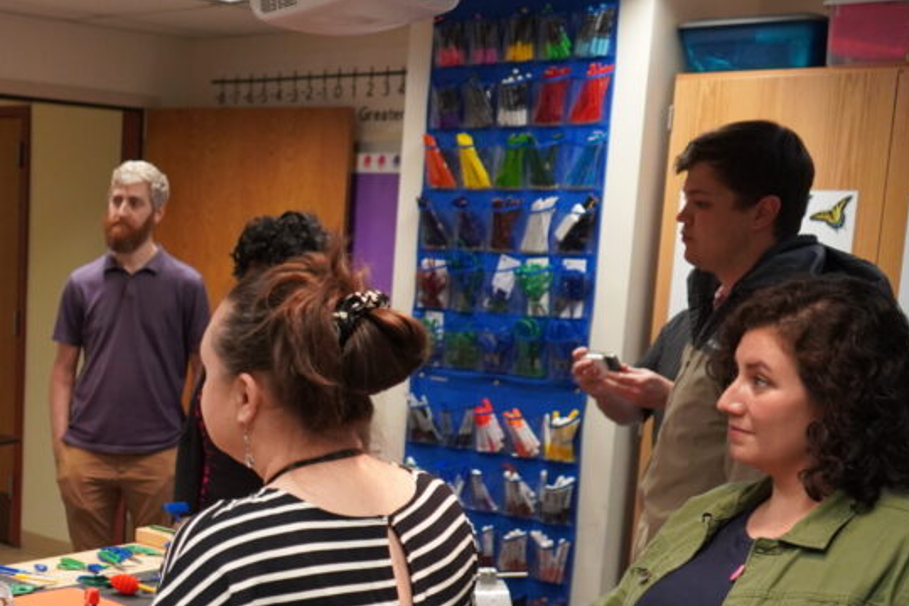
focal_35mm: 57
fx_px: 1439
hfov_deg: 33.0
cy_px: 465
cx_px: 67
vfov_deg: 23.5
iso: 4000
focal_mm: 30
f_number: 4
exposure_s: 1/160
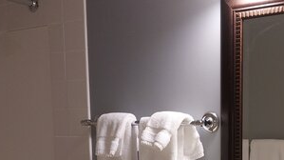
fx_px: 422
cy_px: 183
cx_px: 203
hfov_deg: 36.6
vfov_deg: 20.3
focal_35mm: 56
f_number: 1.8
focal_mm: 4.6
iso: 125
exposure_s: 1/60
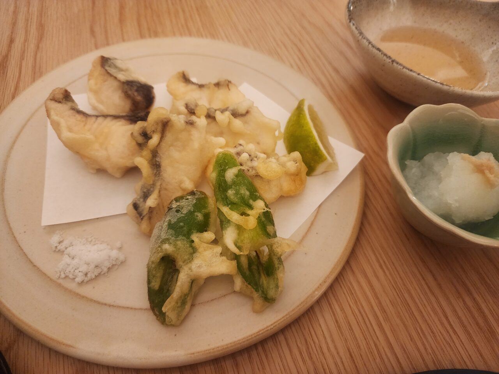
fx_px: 332
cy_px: 187
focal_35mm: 23
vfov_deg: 58.9
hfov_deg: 73.9
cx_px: 250
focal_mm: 6.4
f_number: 1.8
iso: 800
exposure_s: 1/60
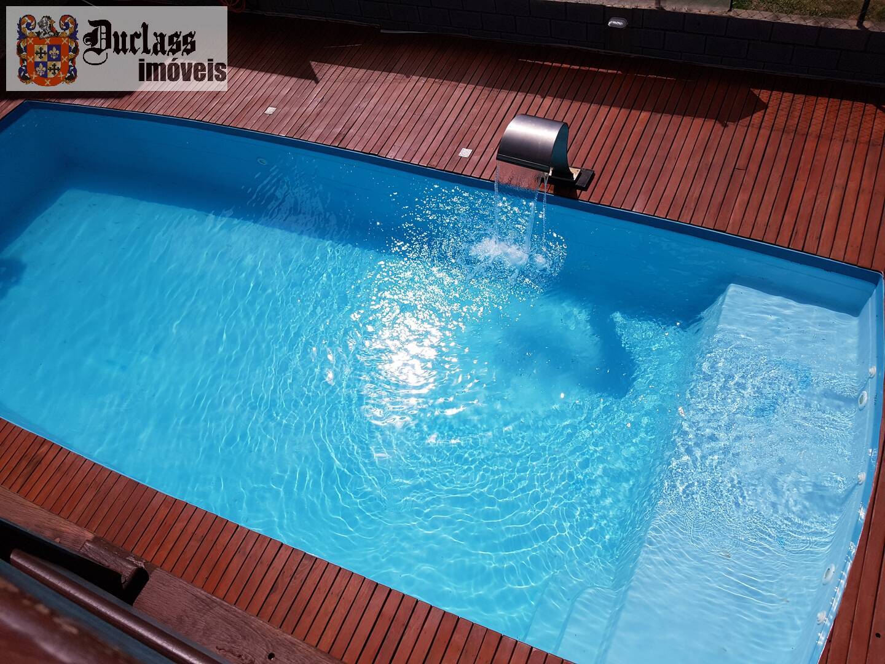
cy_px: 332
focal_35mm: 26
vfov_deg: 53.1
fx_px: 665
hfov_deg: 67.3
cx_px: 442
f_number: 1.7
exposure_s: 1/8736
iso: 50
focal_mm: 4.2
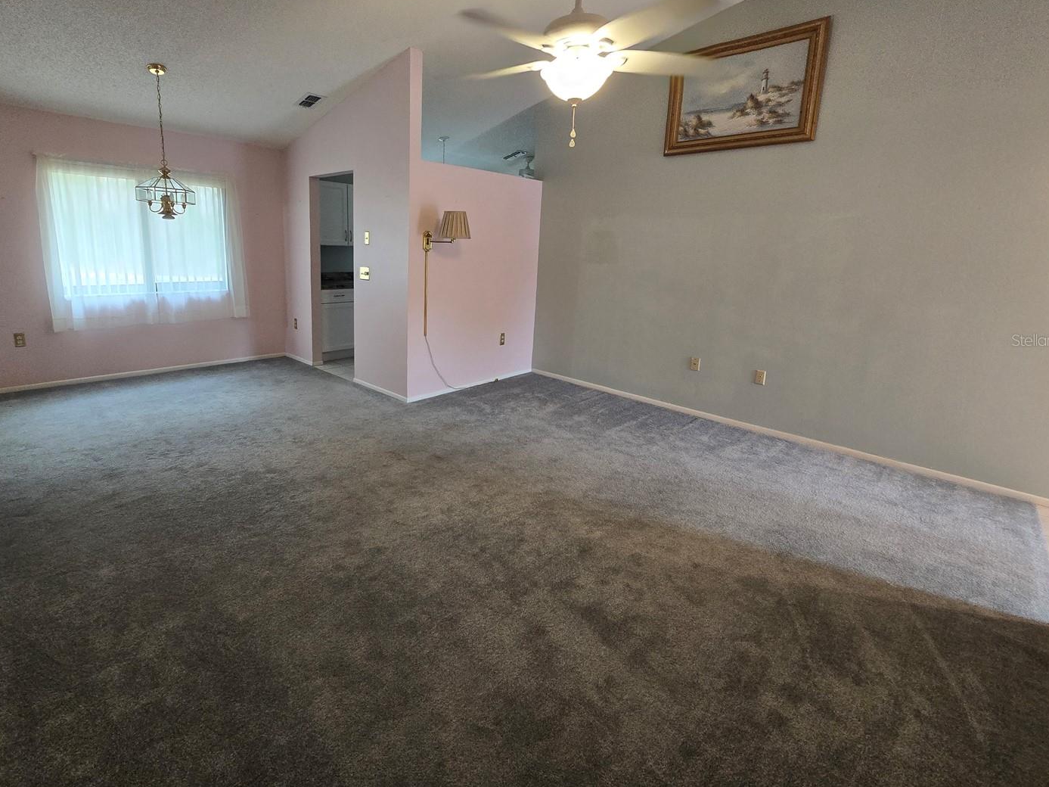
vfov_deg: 81.3
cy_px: 340
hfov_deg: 97.9
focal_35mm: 15
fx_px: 455
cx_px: 478
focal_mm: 2.2
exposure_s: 1/60
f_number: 2.2
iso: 400
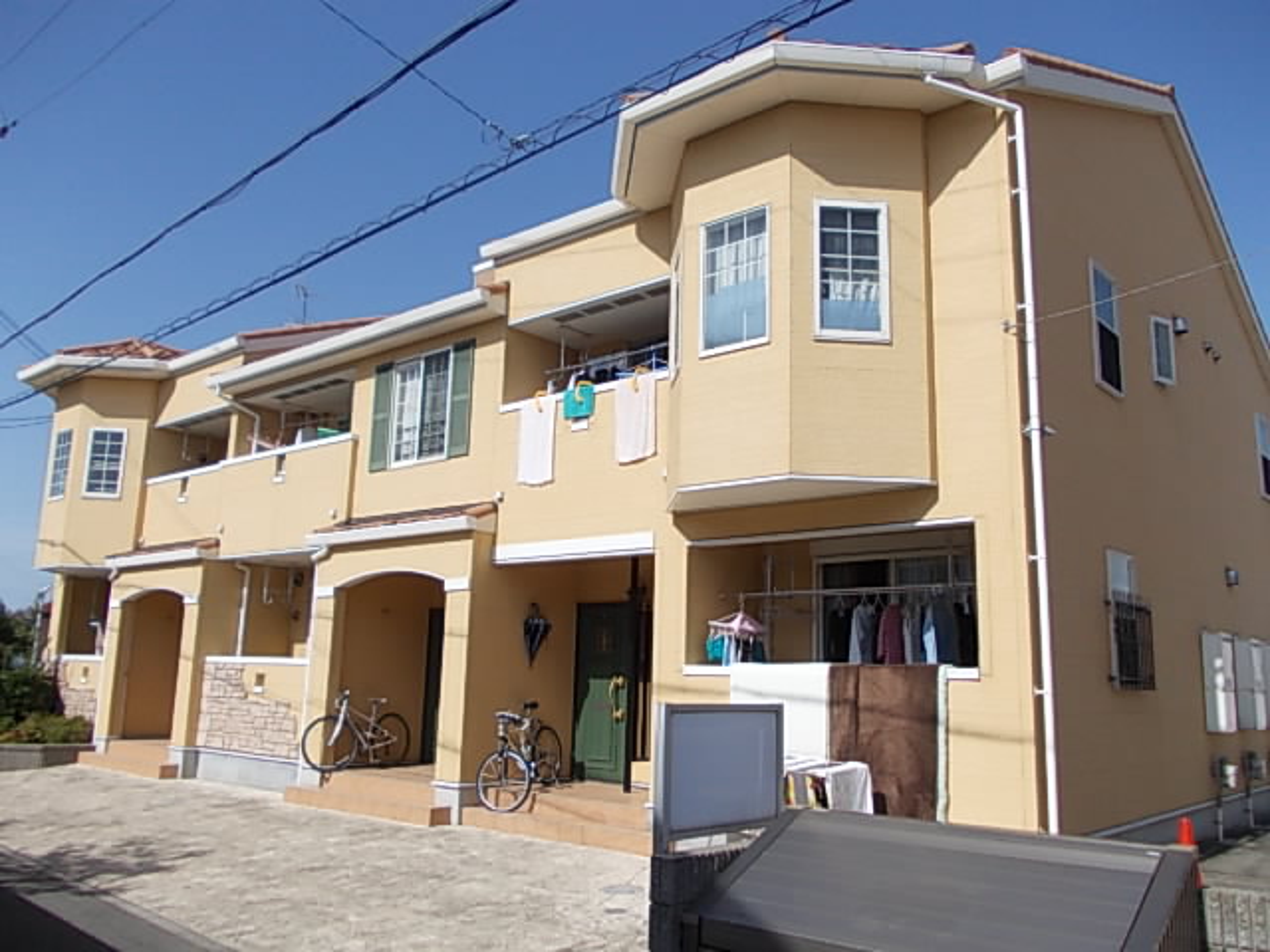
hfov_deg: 63.4
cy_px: 476
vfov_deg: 49.7
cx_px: 635
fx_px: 1027
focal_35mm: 28
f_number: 5.4
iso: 80
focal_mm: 4
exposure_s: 1/500
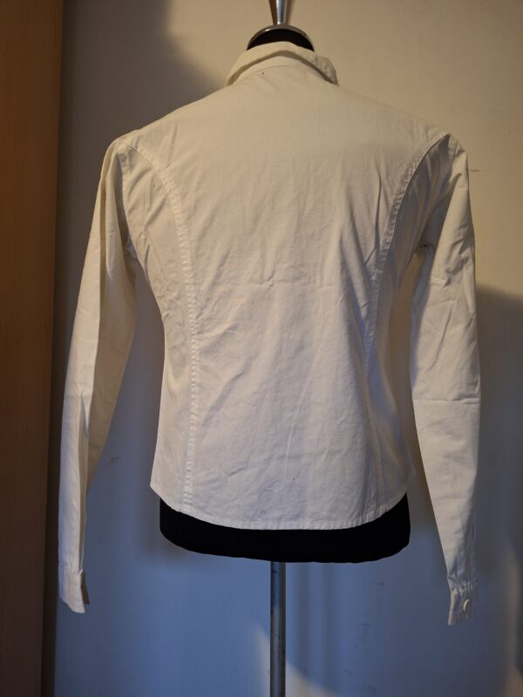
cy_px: 348
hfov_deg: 58.9
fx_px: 463
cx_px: 262
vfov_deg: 73.9
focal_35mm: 23
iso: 500
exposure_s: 1/25
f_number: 1.8
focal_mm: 5.54
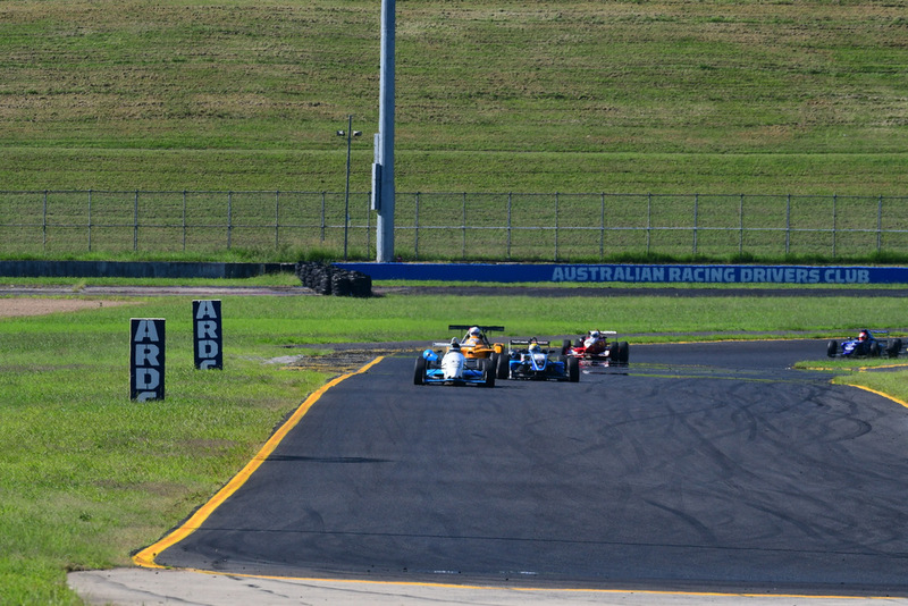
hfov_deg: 4.0
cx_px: 454
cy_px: 303
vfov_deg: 2.7
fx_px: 12867
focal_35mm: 510
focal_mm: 340
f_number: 13
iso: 500
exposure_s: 1/640
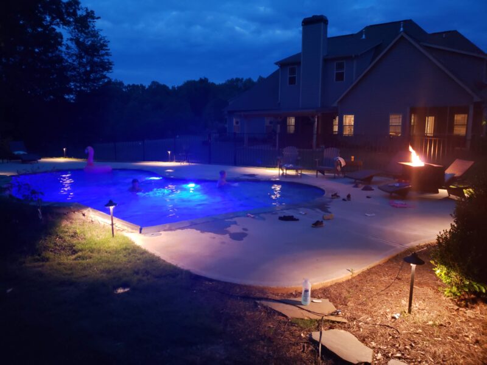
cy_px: 182
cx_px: 244
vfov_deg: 53.1
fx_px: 366
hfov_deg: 67.3
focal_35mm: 26
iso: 800
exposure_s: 1/10
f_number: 1.5
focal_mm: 4.3
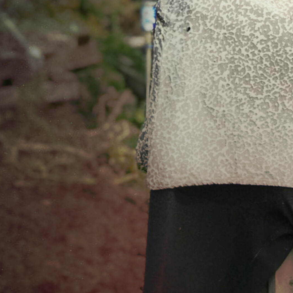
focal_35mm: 193
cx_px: 339
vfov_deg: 8.9
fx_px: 1848
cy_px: -130
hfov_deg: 9.0
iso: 20
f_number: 2.8
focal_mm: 6.6
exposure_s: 1/606
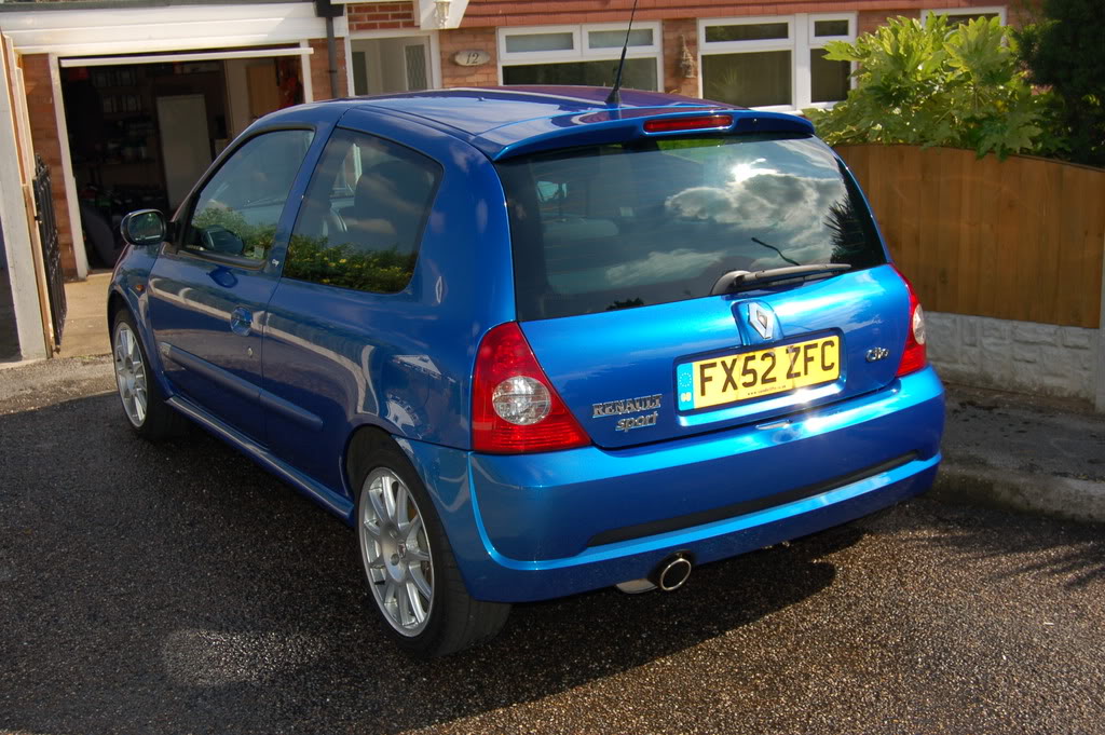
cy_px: 368
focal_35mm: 42
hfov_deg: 46.4
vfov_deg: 31.8
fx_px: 1288
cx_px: 552
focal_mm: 28
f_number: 5.6
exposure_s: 1/500
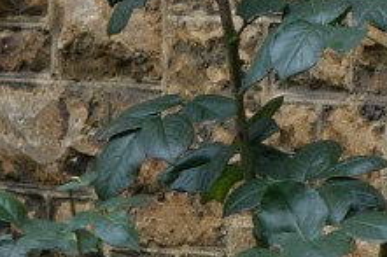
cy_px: -167
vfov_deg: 2.7
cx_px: 846
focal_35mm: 507
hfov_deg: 4.0
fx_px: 5446
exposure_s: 1/125
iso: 125
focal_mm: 40.95
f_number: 2.8
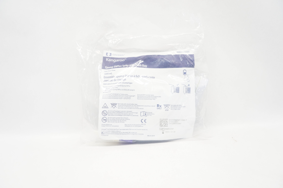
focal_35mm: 27
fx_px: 212
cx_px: 142
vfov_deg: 47.8
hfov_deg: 67.4
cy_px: 94
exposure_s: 1/50
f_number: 6.3
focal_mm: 18
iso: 800
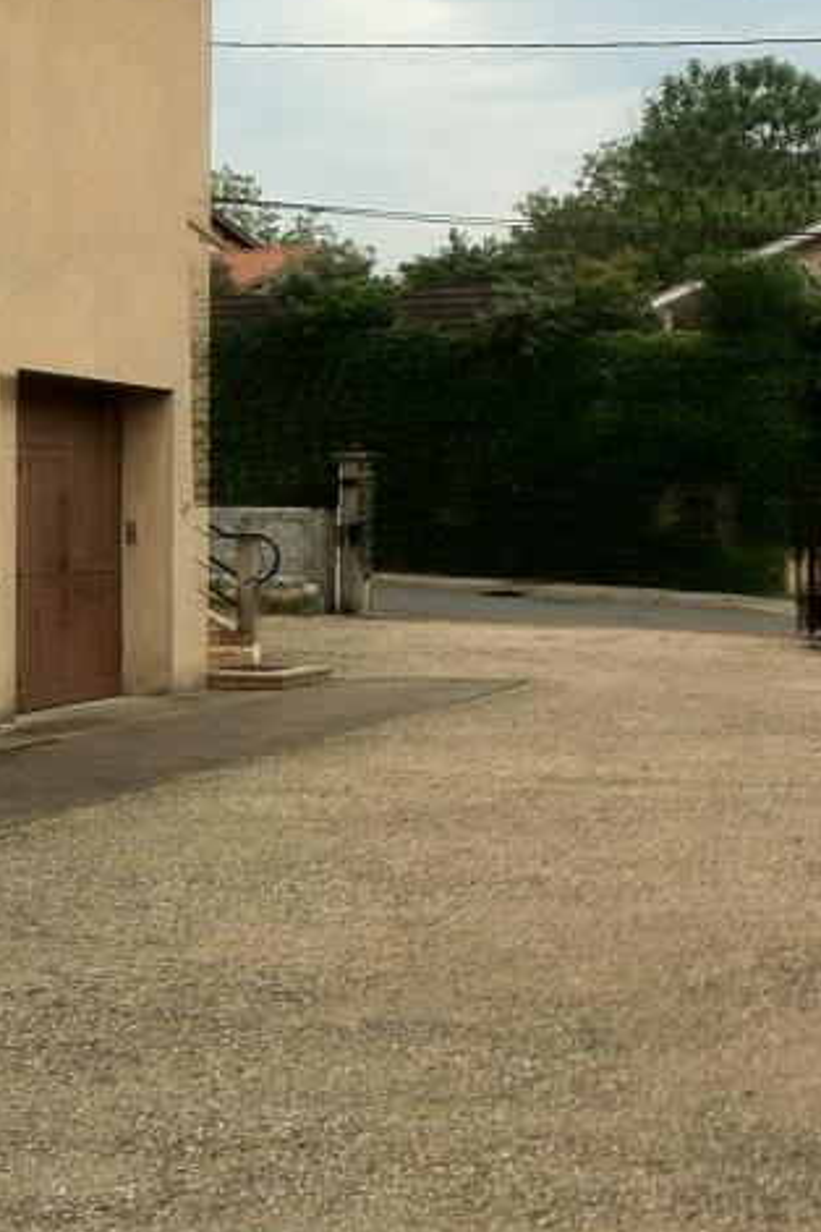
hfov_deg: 16.4
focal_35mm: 79
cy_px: 417
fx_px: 2702
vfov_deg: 25.5
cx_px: 1035
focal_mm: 3.85
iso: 80
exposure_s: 1/642
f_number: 2.8
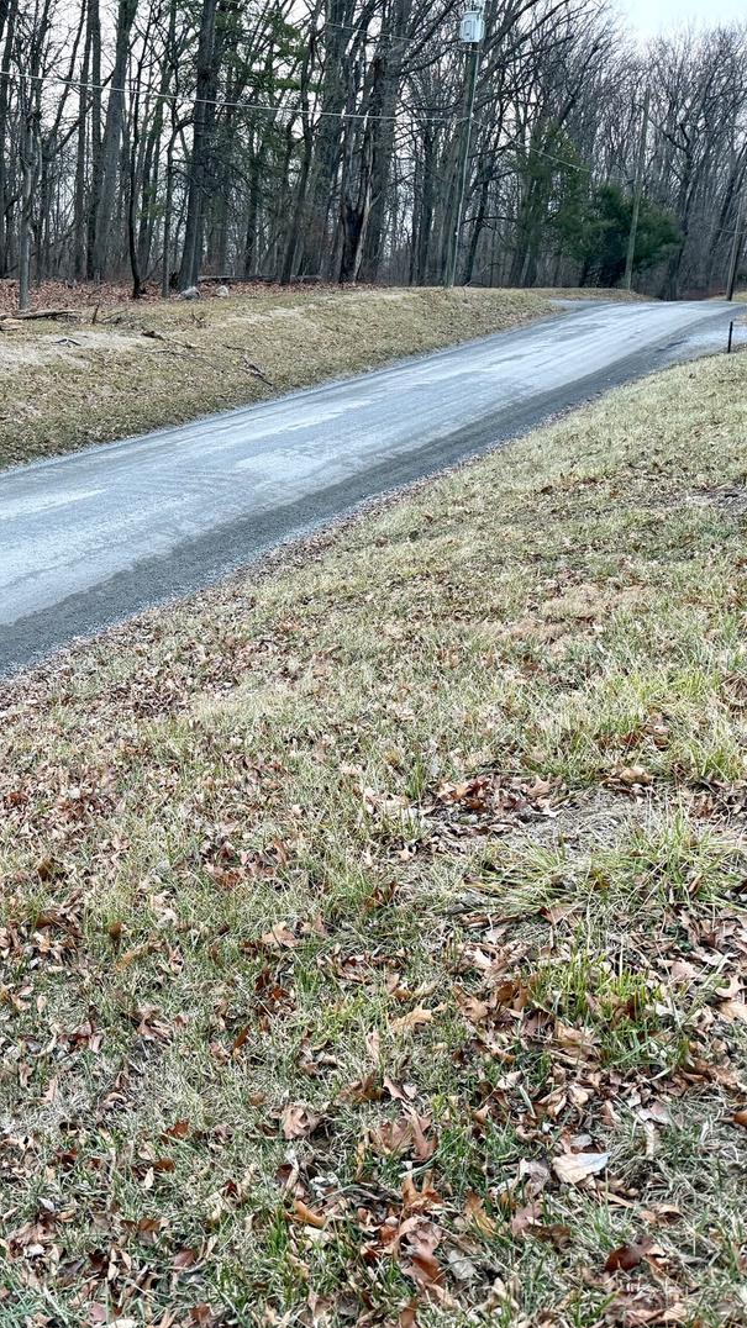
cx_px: 57
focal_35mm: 35
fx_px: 1233
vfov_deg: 56.6
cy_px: 665
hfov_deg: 31.9
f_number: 1.78
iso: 200
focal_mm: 6.76
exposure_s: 1/69
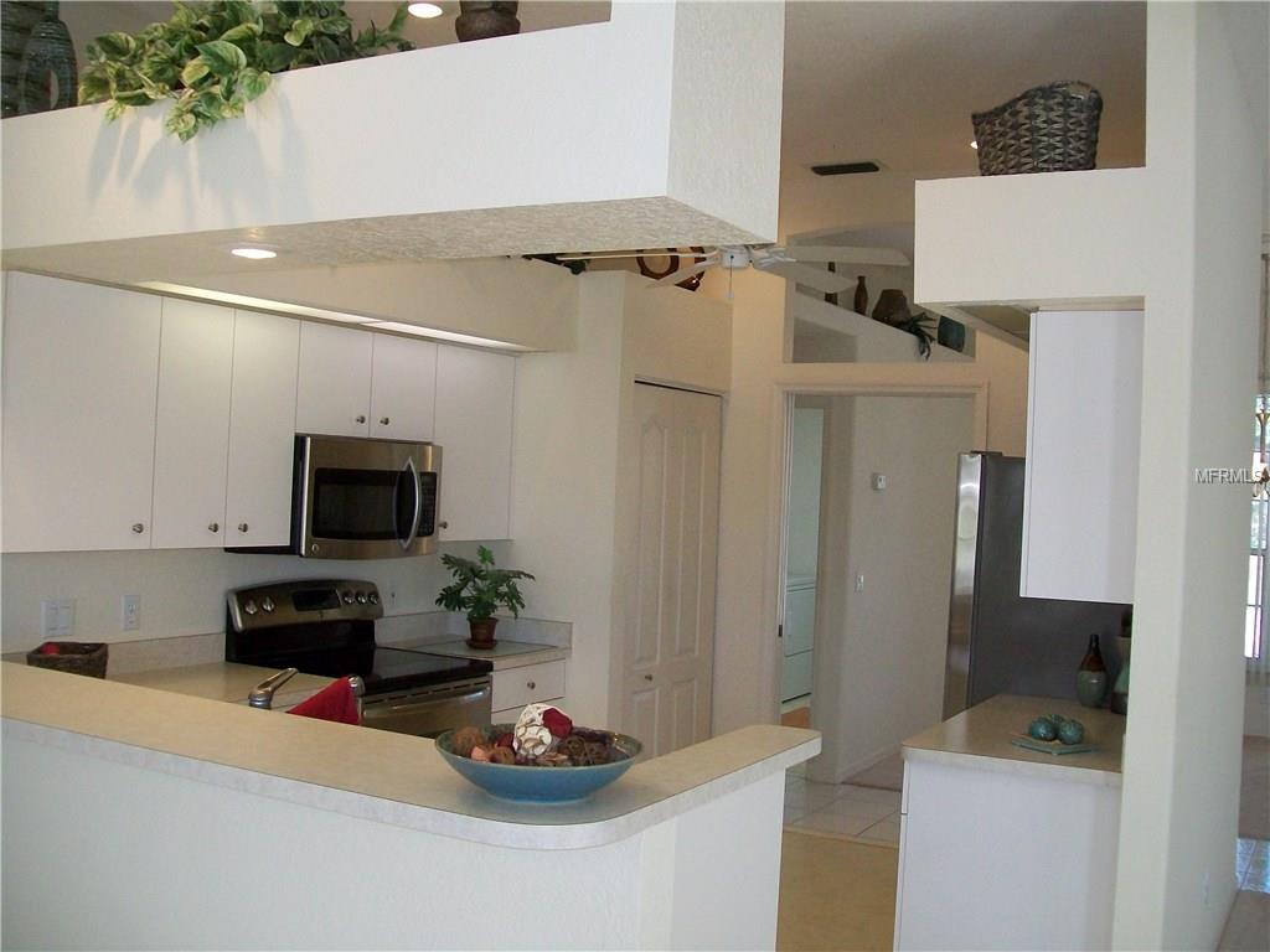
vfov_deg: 39.7
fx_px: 1321
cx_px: 635
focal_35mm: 36
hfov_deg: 51.4
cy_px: 476
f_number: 2.7
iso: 160
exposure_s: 1/125
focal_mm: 6
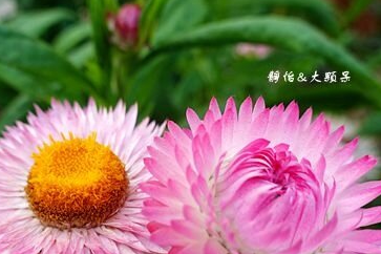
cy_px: 181
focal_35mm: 43
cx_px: 147
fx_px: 455
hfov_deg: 45.1
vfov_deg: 30.8
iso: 125
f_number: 3.5
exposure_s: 1/200
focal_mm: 9
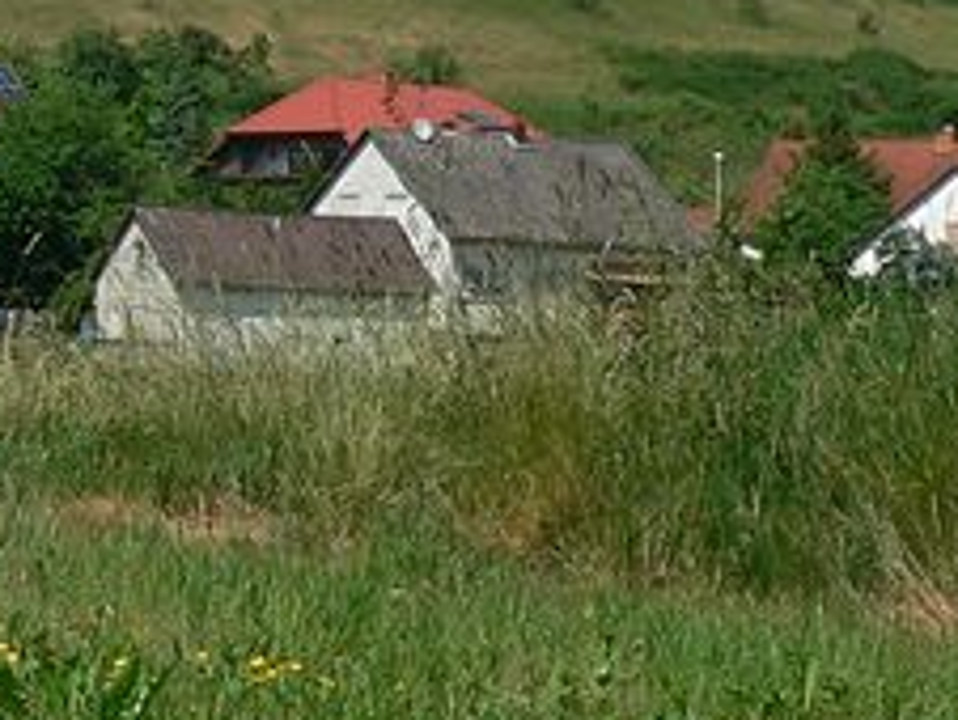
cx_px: -59
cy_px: -254
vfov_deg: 6.4
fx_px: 6372
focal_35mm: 230
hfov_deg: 8.5
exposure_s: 1/500
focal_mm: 10.8
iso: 80
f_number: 5.6
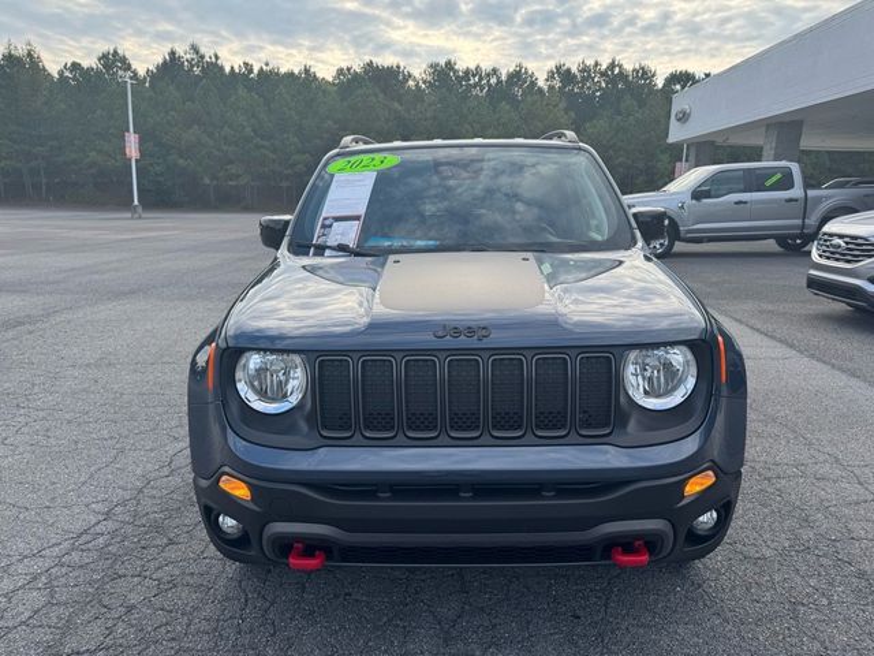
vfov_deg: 56.8
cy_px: 328
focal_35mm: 24
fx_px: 606
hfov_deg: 71.6
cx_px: 437
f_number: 1.78
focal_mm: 6.76
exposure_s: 1/1261
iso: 80
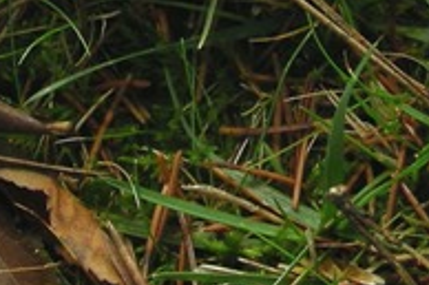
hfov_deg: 12.4
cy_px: -82
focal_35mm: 163
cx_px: 467
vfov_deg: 8.3
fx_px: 1941
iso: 50
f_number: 3.5
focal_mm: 6.3
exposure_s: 1/33.5
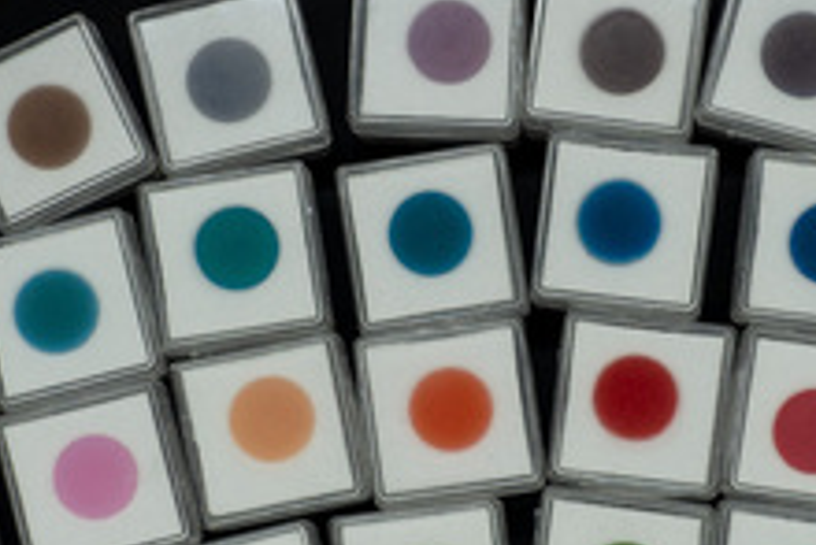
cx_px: 471
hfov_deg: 12.9
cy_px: 437
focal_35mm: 159
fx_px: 3606
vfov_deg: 8.6
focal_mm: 25.7
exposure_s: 1/320
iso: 125
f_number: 4
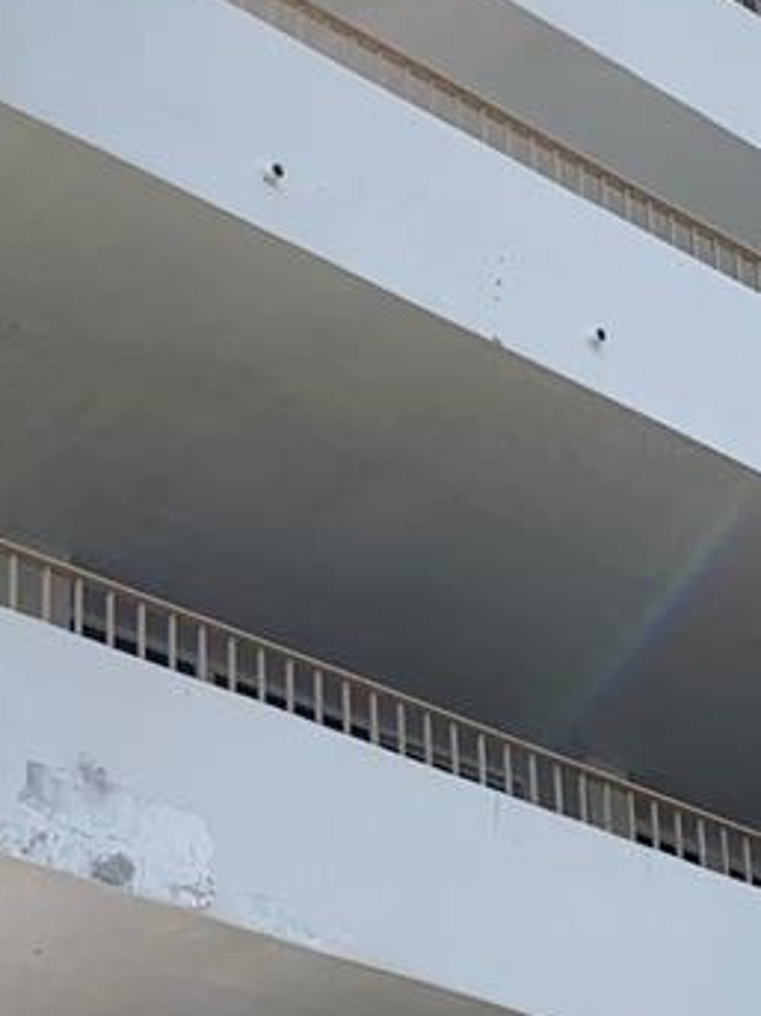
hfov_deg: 16.0
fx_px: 2669
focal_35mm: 91
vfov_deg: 21.4
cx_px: 33
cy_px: 743
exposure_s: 1/3521
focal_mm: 4.25
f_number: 1.8
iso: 25
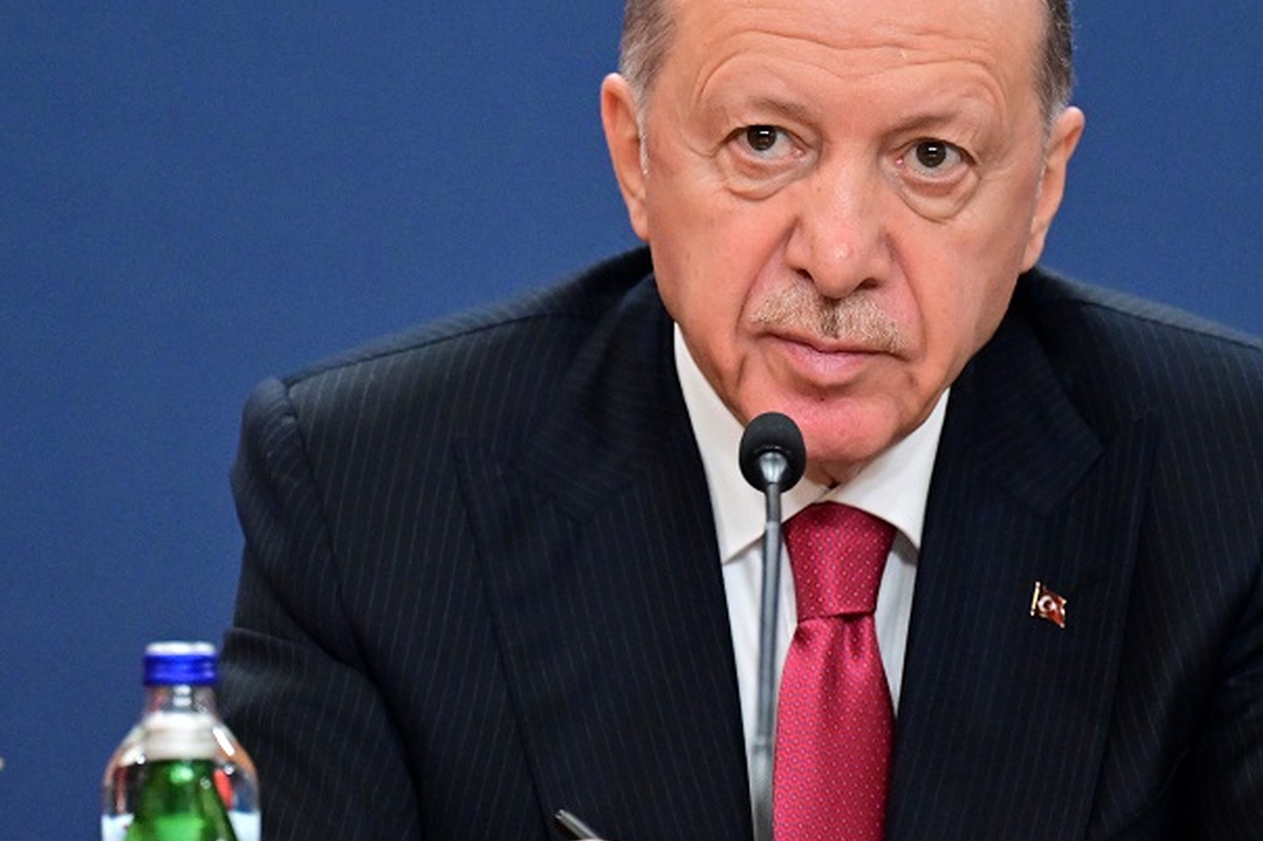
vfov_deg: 2.7
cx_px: 779
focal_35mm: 508
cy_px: 457
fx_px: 17816
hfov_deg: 4.1
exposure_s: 1/640
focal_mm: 200
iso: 3200
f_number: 2.8
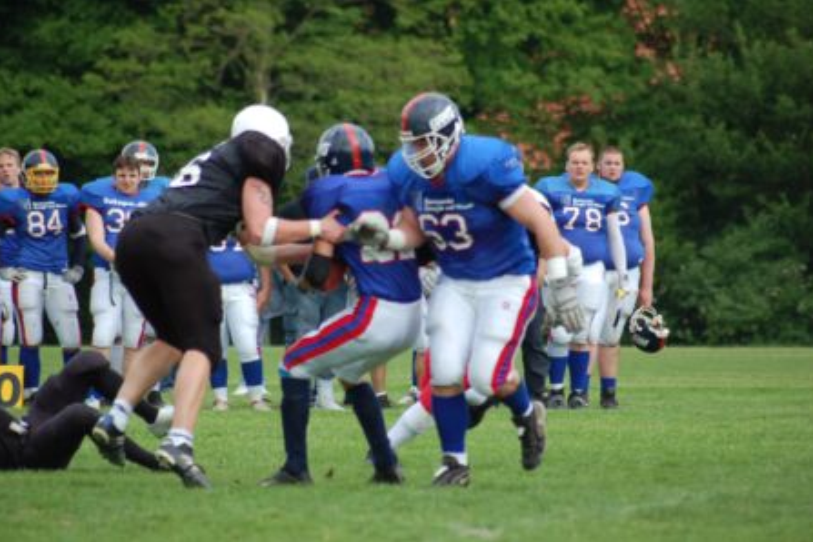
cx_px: 406
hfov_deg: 6.2
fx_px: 7542
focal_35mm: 334
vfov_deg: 4.1
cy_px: 271
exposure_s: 1/800
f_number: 5.3
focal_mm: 220
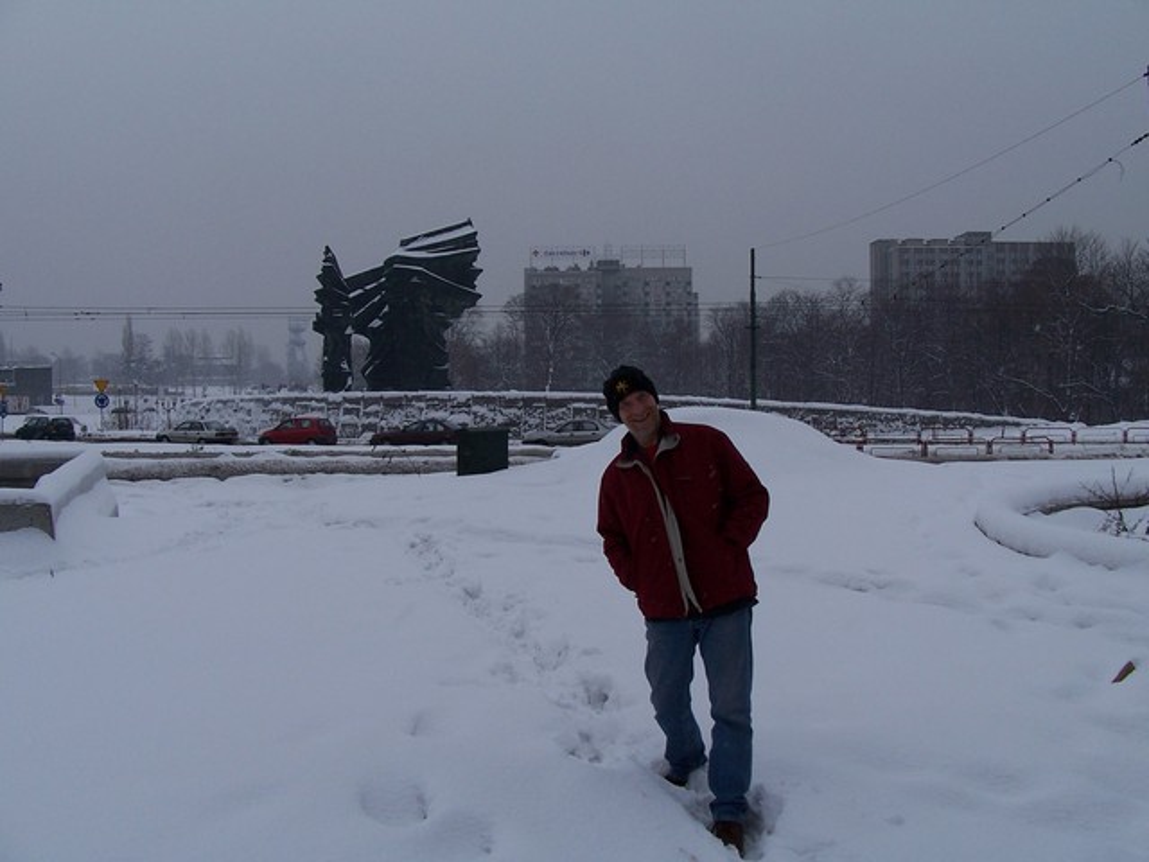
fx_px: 1162
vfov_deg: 40.7
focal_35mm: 35
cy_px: 431
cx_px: 574
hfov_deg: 52.6
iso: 80
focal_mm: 6
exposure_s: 1/500
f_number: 4
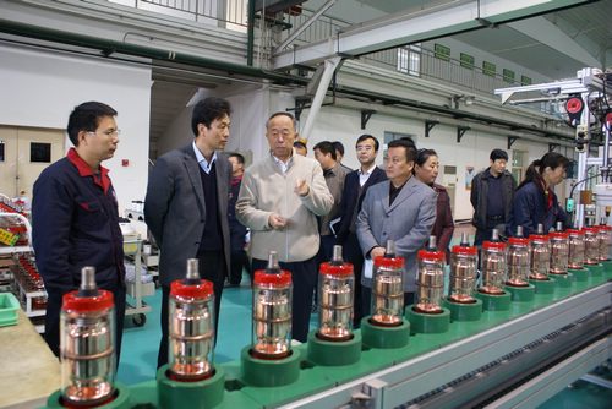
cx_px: 306
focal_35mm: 27
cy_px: 204
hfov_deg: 67.4
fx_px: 459
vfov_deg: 48.0
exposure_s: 1/10
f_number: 3.5
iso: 400
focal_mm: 18
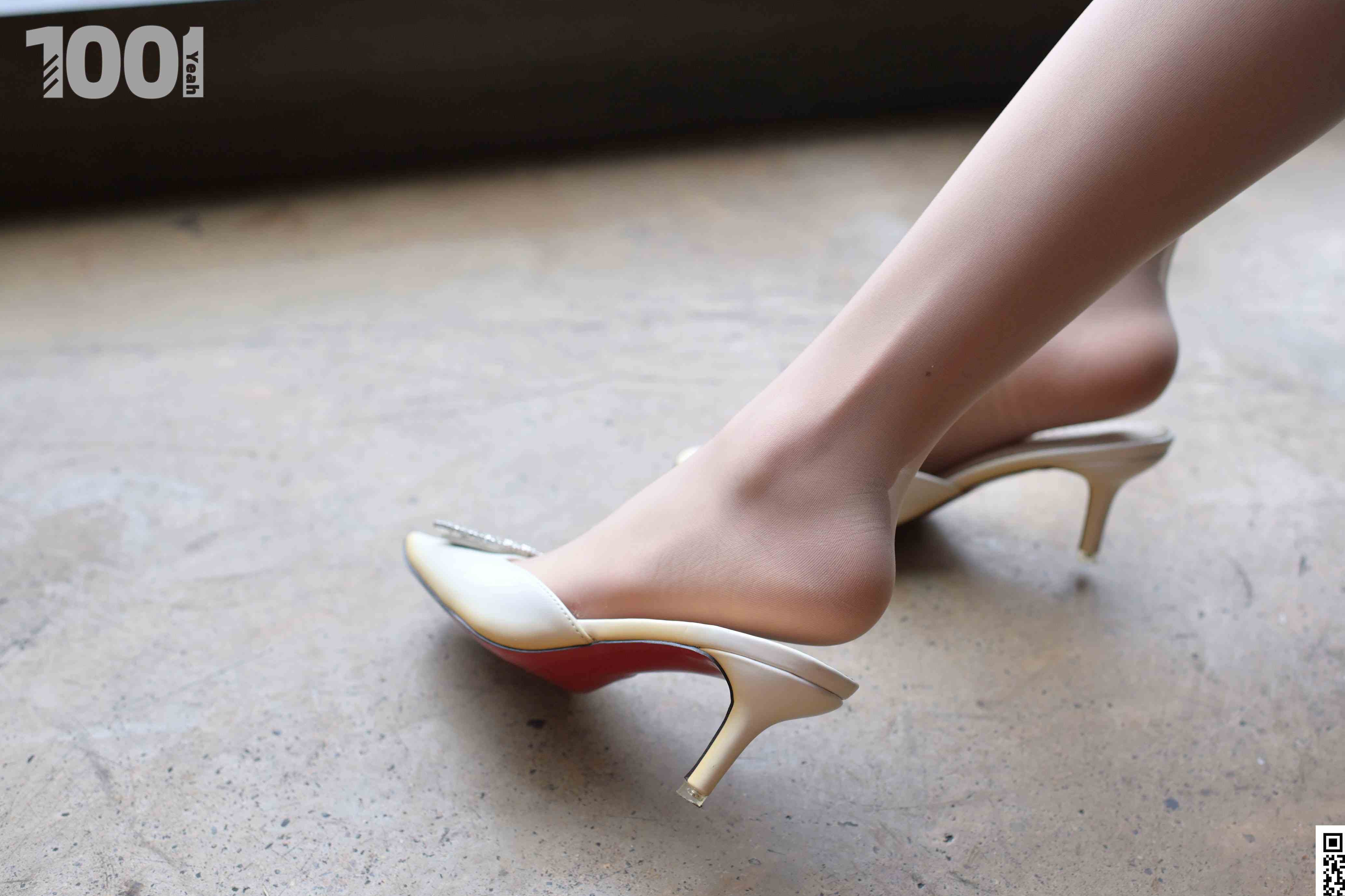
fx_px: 1457
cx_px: 733
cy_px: 487
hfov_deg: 49.5
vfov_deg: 34.2
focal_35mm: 39
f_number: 3.5
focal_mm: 35
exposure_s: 1/250
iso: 800
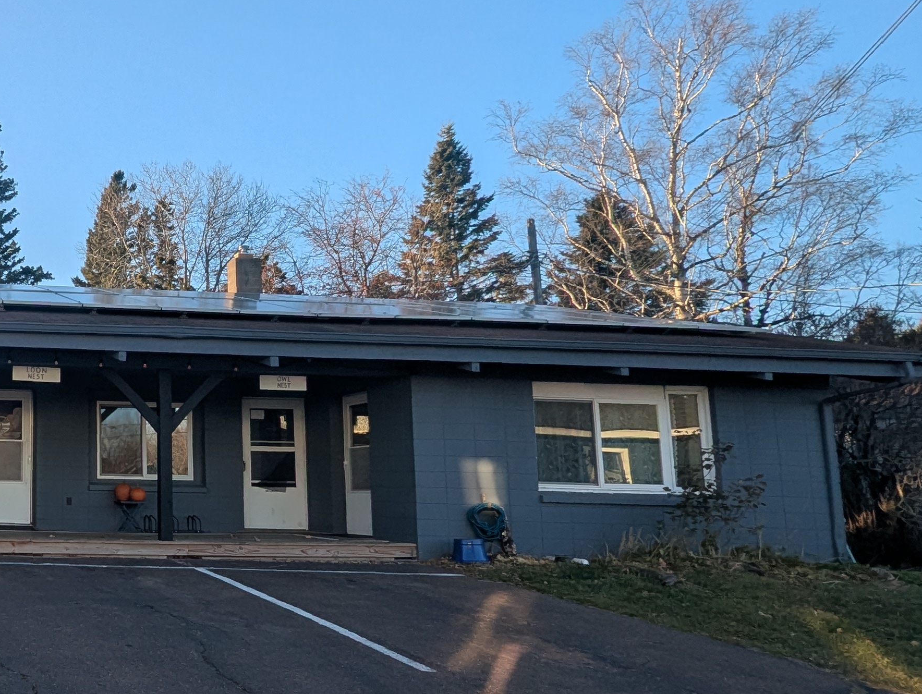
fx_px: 800
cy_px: 364
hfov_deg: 45.1
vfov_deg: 46.9
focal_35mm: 30
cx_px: -94
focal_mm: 1.95
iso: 50
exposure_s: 1/1081
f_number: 2.2
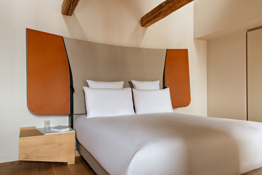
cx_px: 131
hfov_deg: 67.4
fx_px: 197
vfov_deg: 48.0
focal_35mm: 27
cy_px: 88
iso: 250
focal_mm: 27
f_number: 16
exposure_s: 4
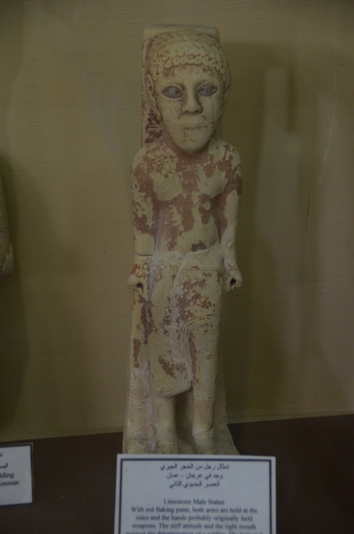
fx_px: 1666
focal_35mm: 112
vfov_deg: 18.2
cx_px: 177
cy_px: 267
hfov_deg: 12.1
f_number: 5
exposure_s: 1/100
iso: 1250
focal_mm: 75
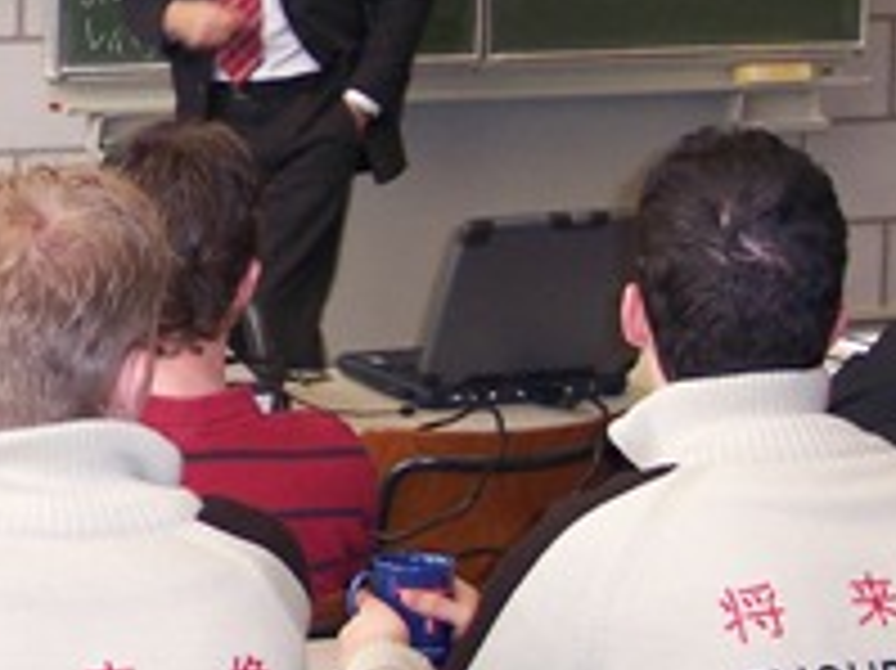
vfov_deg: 11.9
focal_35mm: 123
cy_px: -25
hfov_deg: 15.5
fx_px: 3182
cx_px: -137
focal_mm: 8
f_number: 2.8
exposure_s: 1/60
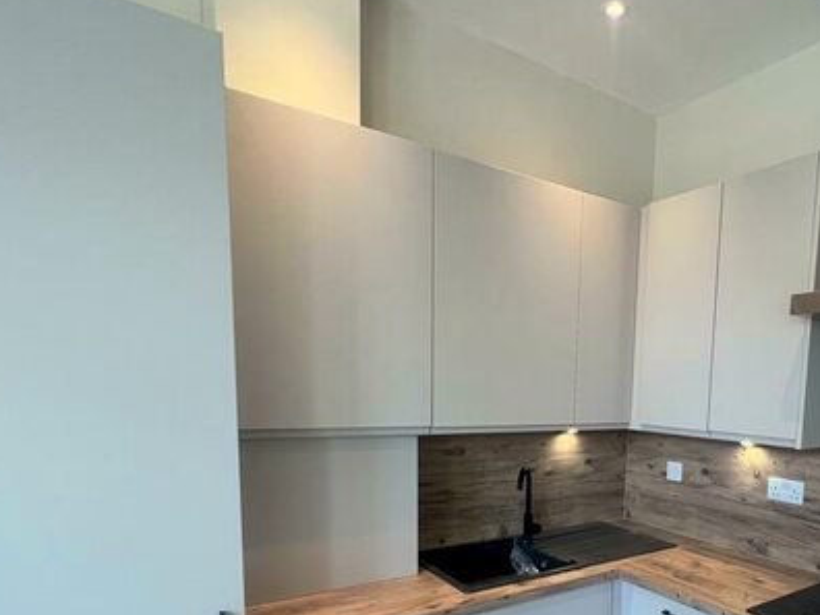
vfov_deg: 56.4
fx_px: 545
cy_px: 450
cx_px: 563
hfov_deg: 71.2
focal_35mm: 23
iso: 64
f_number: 1.8
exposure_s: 1/100
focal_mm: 1.57
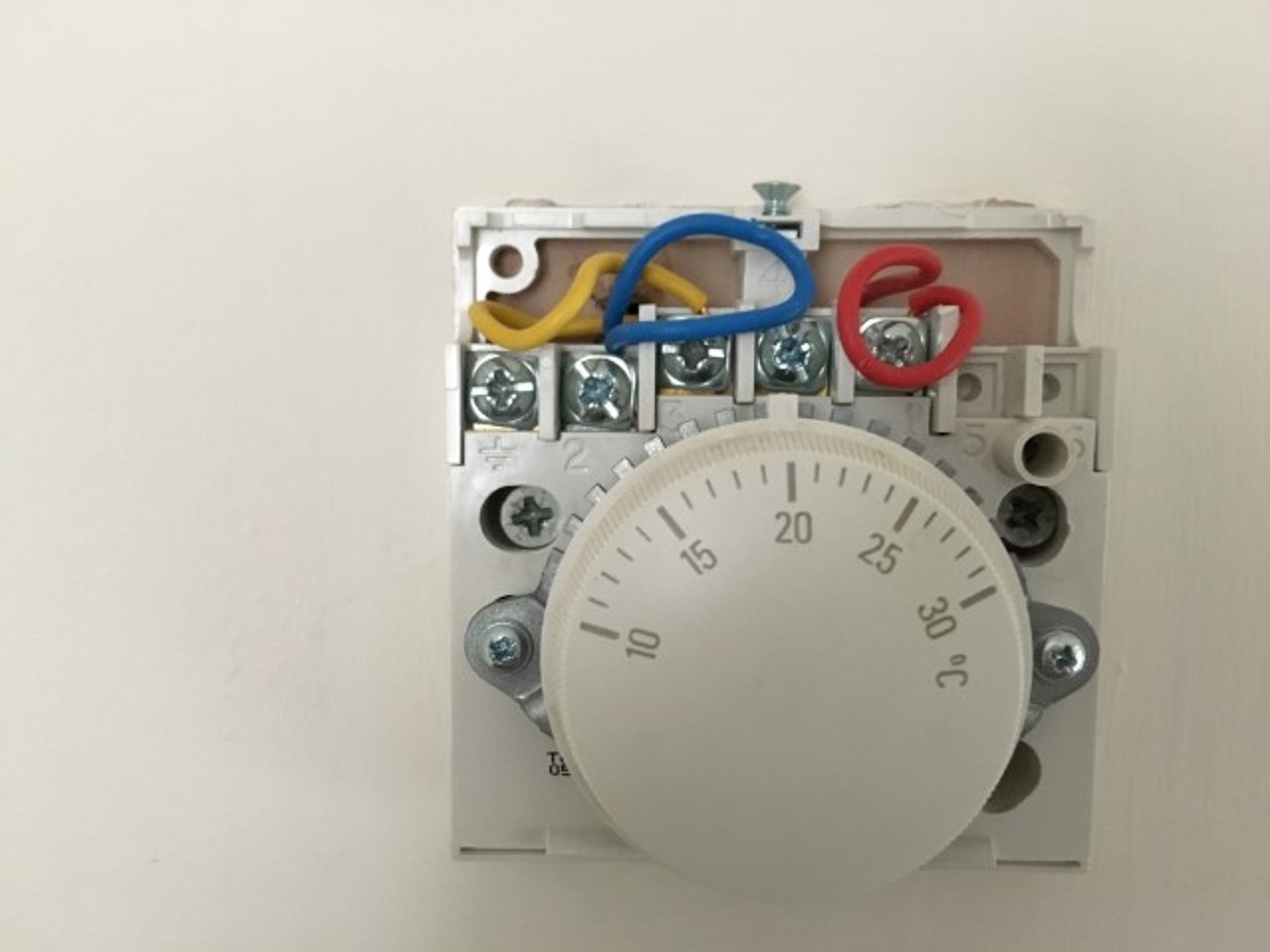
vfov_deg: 48.2
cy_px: 476
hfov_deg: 61.7
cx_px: 635
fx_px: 1064
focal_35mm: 29
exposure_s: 1/17
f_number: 2.2
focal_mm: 4.15
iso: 320
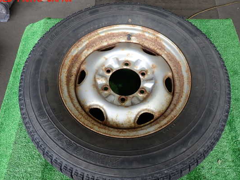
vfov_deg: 49.7
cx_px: 124
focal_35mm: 28
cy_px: 94
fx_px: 194
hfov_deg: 63.4
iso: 100
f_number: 2
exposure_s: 1/60
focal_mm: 4.5
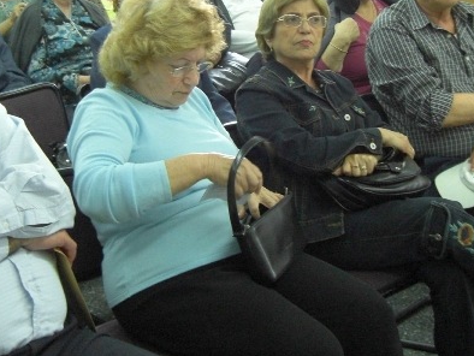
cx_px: 255
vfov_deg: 19.8
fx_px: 1014
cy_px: 89
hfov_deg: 26.3
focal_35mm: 74
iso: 400
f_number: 2.8
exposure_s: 1/80
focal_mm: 7.9
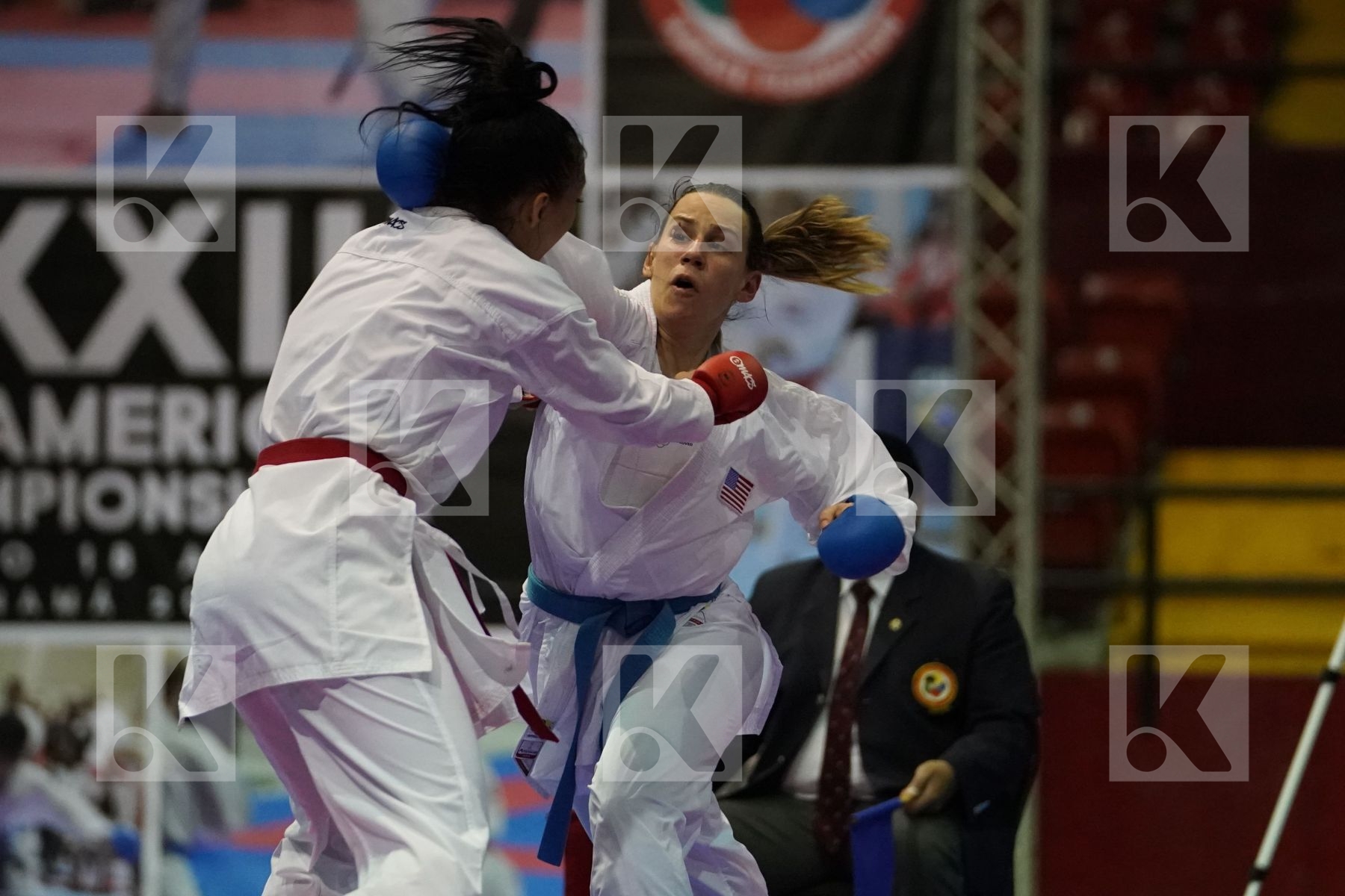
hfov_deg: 8.5
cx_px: 672
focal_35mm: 243
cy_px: 448
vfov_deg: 5.7
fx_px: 9078
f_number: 2.8
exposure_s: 1/800
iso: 6400
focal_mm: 162
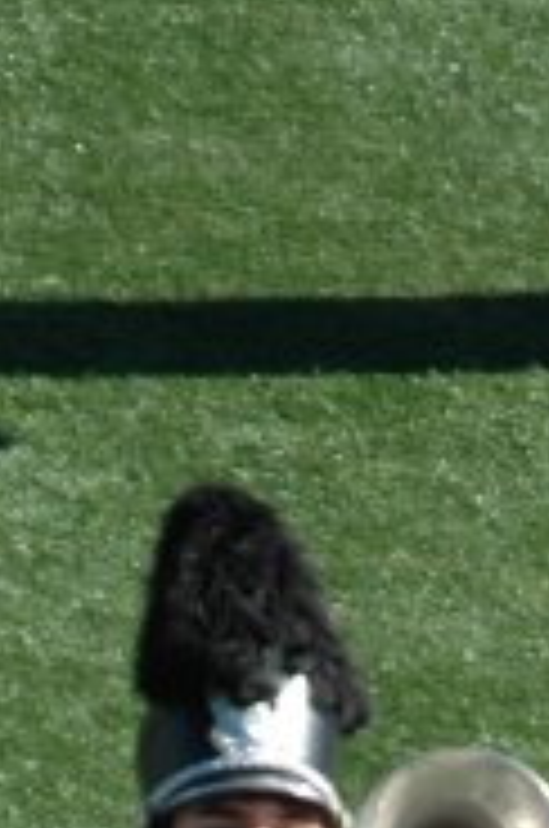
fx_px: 45024
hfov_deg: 0.7
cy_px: 1256
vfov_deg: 1.1
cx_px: 209
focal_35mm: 1961
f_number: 5.6
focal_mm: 400
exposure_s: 1/500
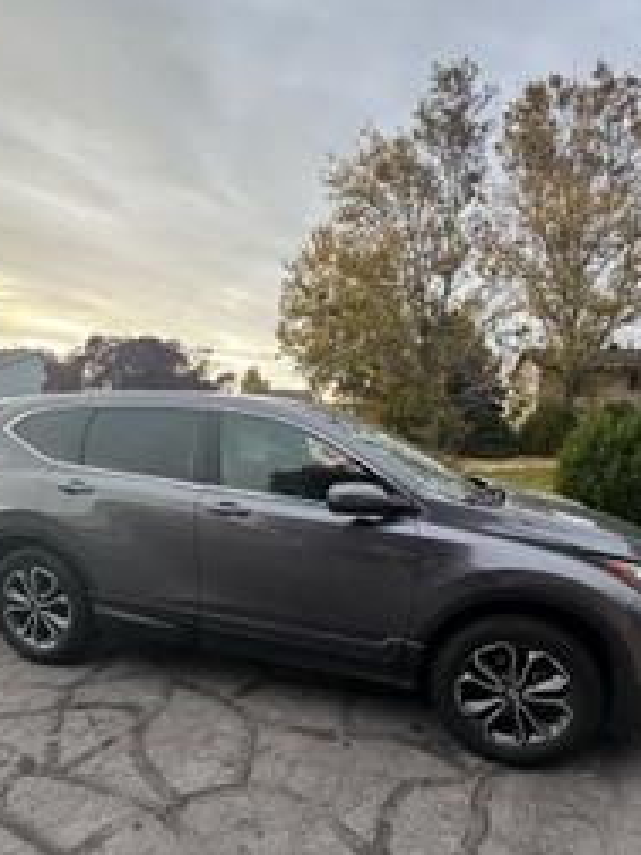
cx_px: 322
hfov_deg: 63.4
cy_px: 522
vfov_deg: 77.9
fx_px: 518
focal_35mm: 21
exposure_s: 1/99
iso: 100
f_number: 2.2
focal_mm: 2.22
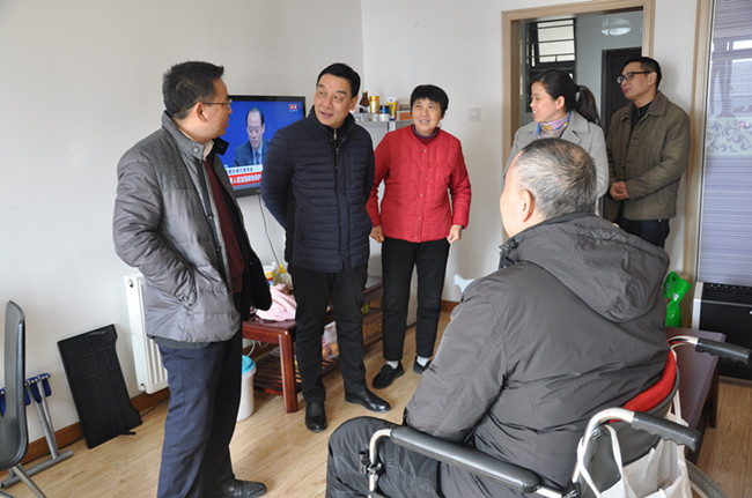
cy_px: 249
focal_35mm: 32
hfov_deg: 59.6
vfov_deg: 41.6
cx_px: 376
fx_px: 657
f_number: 4
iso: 720
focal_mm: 21
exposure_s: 1/60
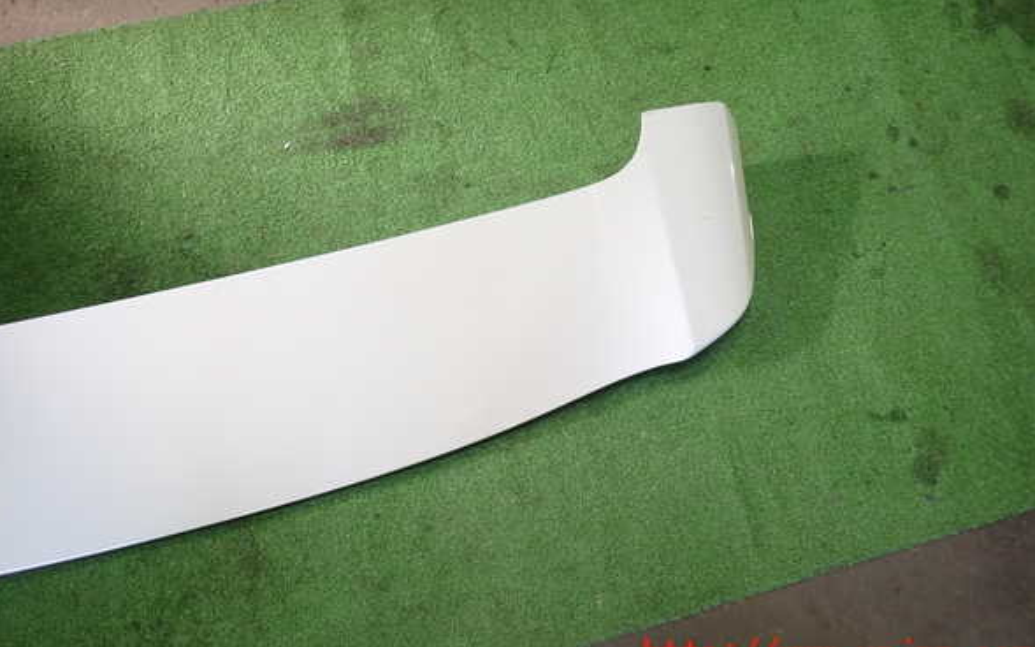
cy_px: 283
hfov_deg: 68.4
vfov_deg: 45.9
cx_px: 513
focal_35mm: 27
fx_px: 762
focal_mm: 4.5
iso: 200
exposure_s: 1/50
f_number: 2
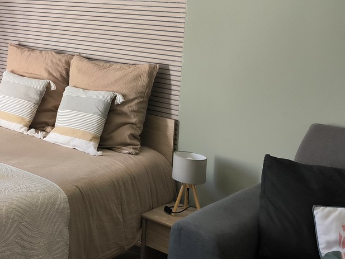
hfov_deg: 32.0
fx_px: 558
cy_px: 22
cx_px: 11
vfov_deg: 25.2
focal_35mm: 56
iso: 250
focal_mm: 6.92
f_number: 1.9
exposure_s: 1/100
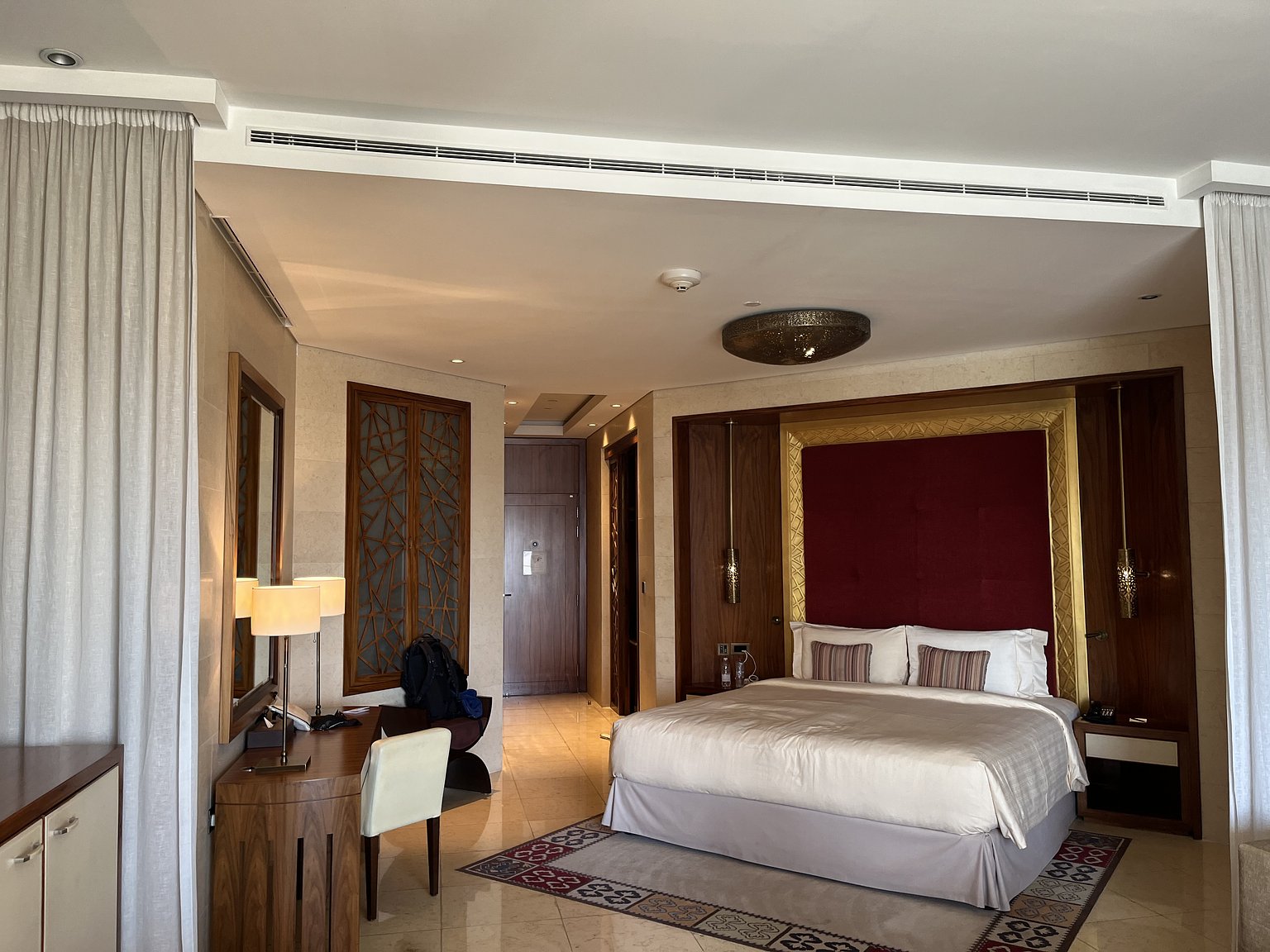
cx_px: 635
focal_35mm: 26
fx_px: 954
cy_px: 476
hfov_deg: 67.3
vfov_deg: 53.1
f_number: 1.6
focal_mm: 5.1
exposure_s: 1/100
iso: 125
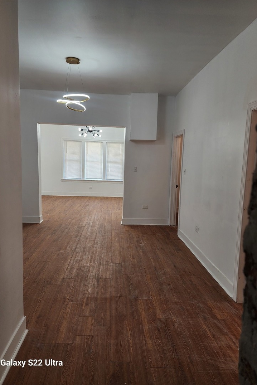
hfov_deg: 53.2
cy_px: 192
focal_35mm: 24
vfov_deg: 73.7
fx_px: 257
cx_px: 127
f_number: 1.8
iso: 80
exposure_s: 1/120
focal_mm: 6.4
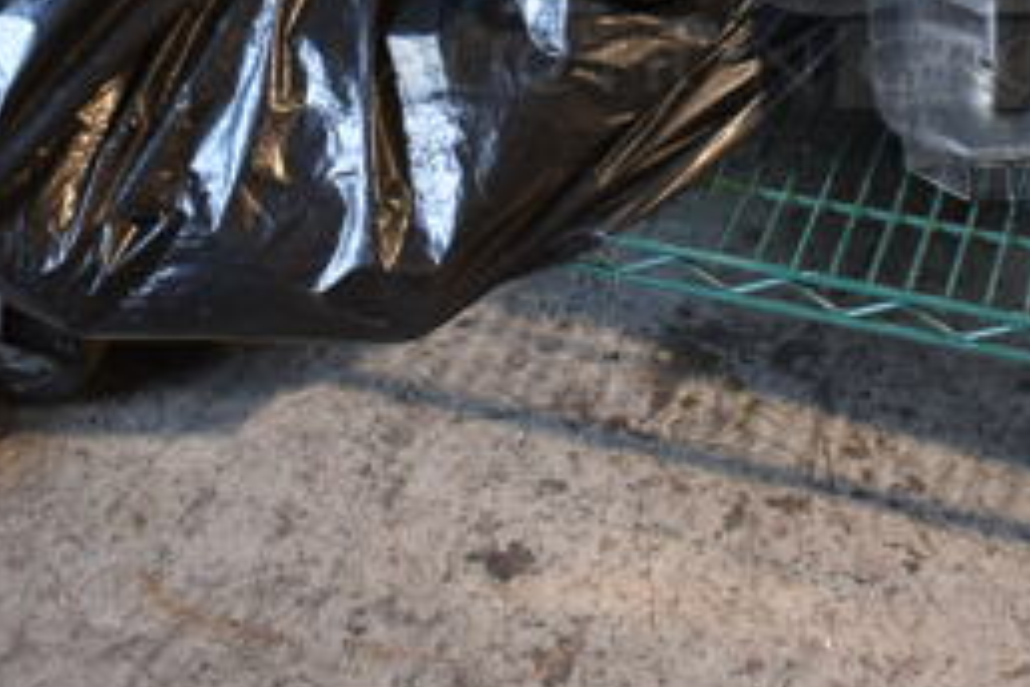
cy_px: -104
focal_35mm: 64
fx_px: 1831
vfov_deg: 20.1
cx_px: 790
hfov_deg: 30.8
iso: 1000
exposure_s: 1/30
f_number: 3.5
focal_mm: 18
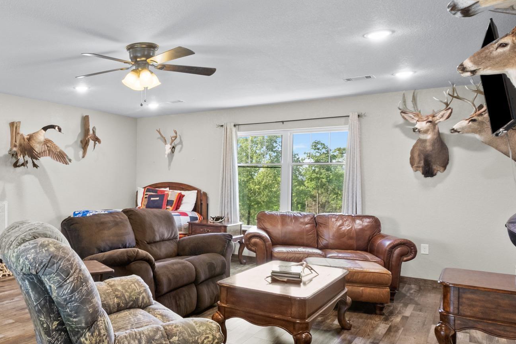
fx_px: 416
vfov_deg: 44.9
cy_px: 180
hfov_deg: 58.3
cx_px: 96
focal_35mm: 29
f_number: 9
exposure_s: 1
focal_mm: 10
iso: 400
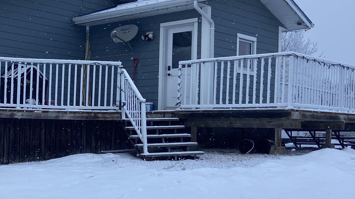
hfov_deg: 31.8
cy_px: 128
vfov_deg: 19.4
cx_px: 20
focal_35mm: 62
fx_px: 583
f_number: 1.8
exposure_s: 1/1206
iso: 32
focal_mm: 4.25
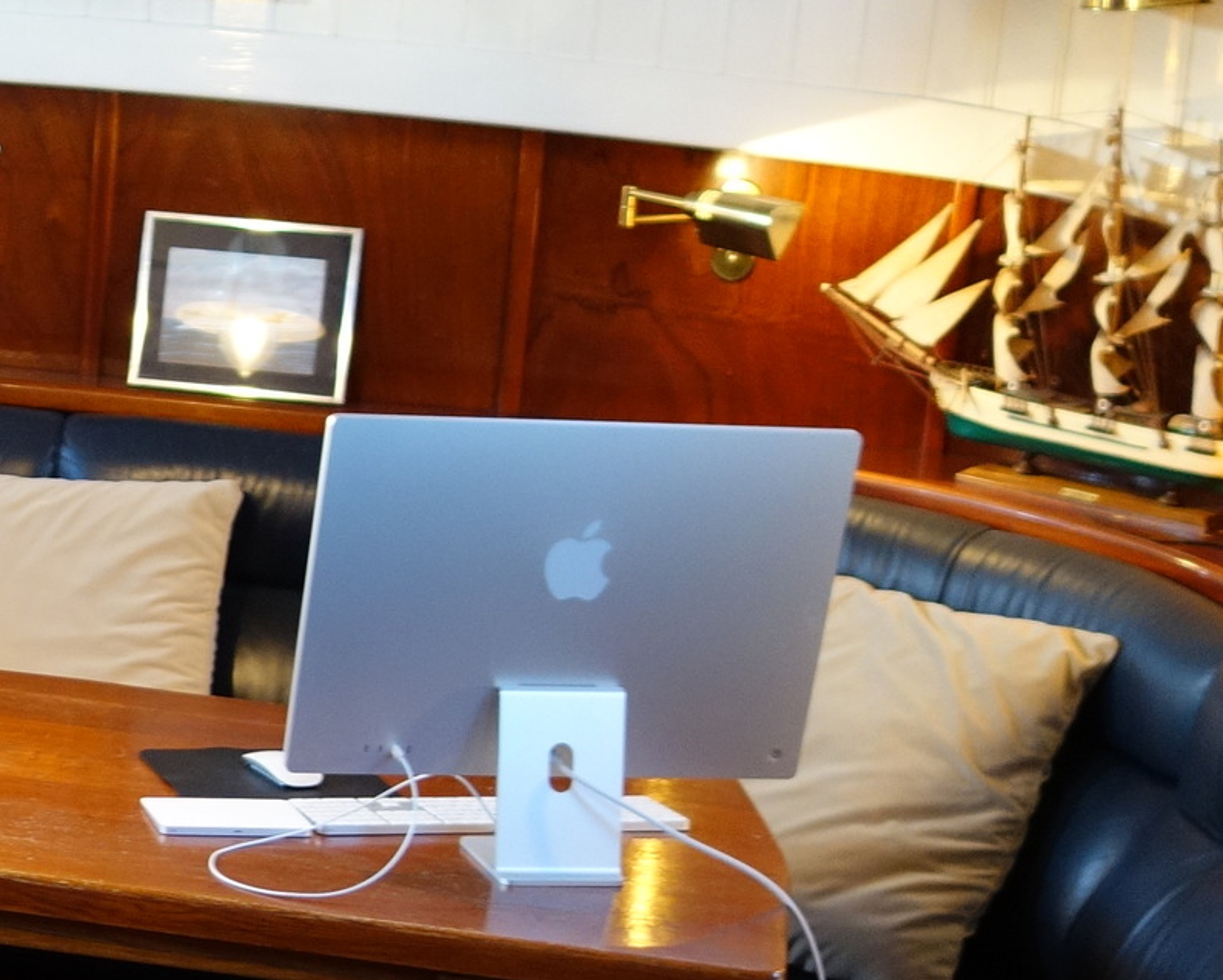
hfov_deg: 21.2
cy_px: 717
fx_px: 3114
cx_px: -79
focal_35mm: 86
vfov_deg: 17.8
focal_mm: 10.4
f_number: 1.8
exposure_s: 1/30
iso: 500
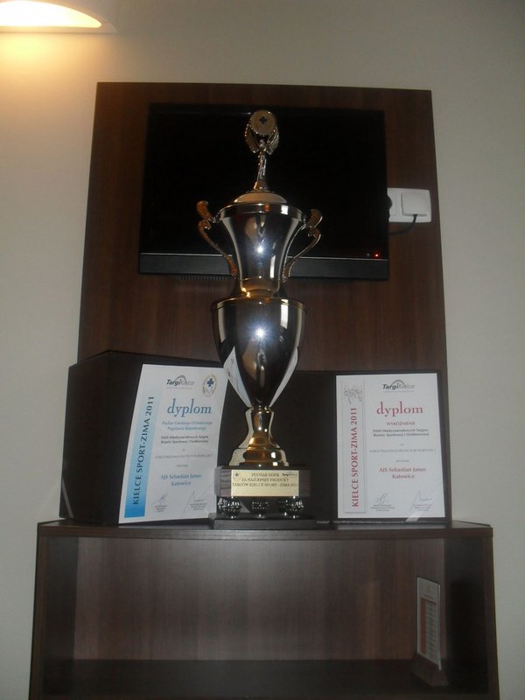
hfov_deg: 40.7
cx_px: 262
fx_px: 708
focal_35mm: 35
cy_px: 350
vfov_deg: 52.6
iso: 200
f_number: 3.2
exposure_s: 1/45
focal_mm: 6.3
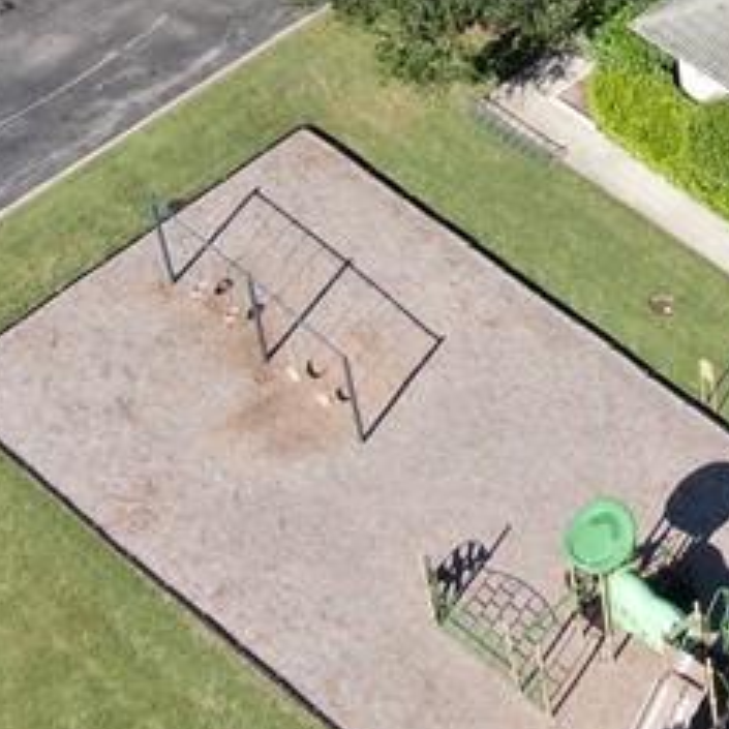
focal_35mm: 135
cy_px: 34
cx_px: 1021
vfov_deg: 12.8
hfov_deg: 12.4
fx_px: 3217
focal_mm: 5.94
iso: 100
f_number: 3.3
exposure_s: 1/640
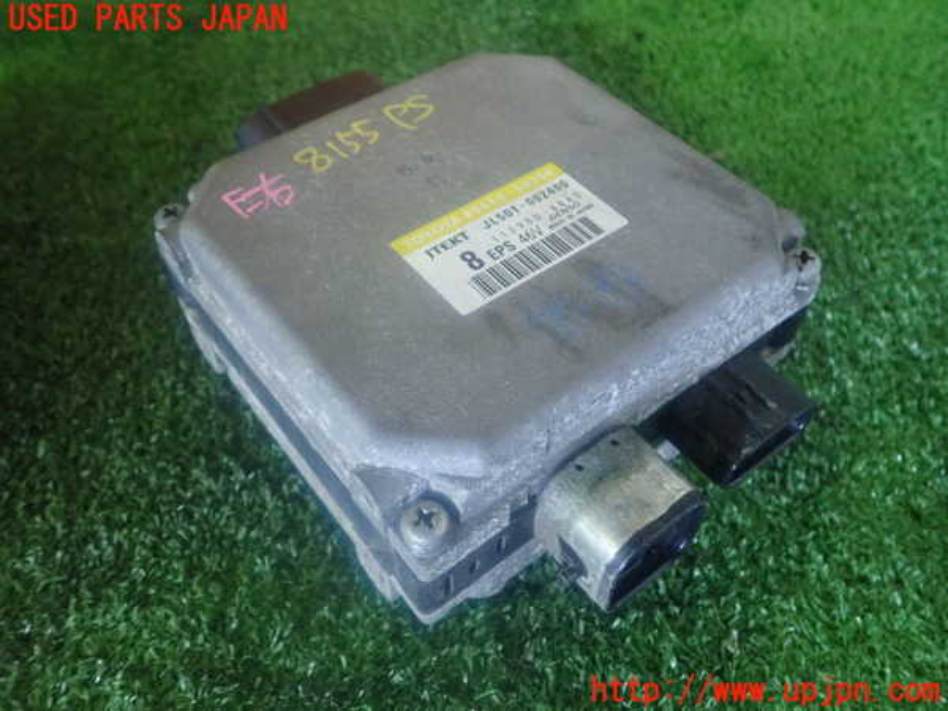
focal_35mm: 30
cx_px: 474
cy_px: 356
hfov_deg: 60.0
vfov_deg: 46.8
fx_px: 822
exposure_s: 1/30
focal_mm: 5.5
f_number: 2.3
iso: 800
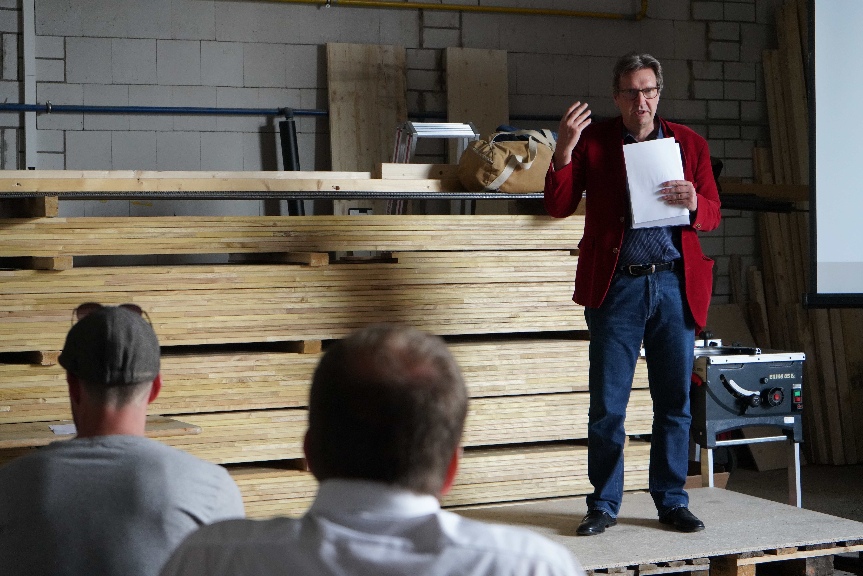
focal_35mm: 70
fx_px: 1678
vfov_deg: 19.5
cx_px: 432
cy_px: 288
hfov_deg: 28.8
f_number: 5.6
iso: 4000
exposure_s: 1/160
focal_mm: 70
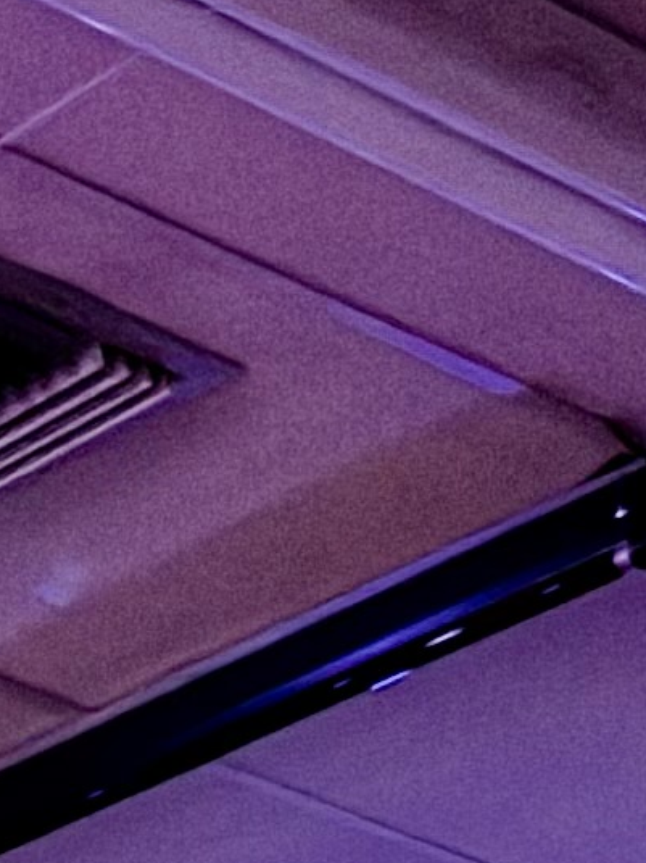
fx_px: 4506
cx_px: -1284
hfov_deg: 7.3
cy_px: 2616
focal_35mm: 181
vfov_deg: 8.9
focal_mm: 6.76
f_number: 1.78
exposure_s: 1/15
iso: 1250
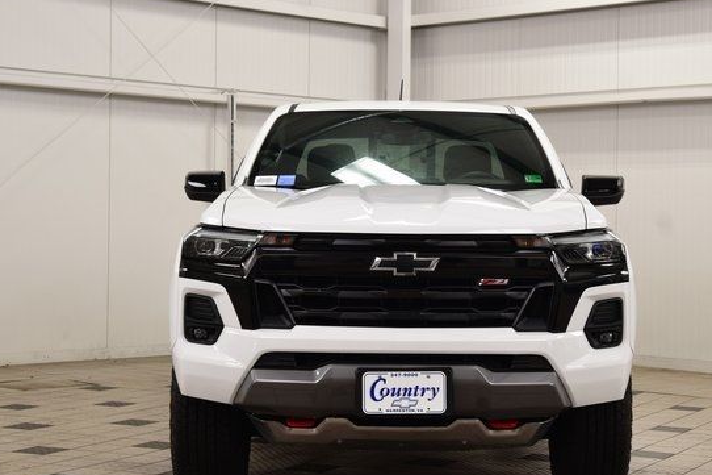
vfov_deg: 17.5
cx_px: 399
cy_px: 249
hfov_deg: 26.0
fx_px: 1542
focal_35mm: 78
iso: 450
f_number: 7.1
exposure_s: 1/30
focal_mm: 44
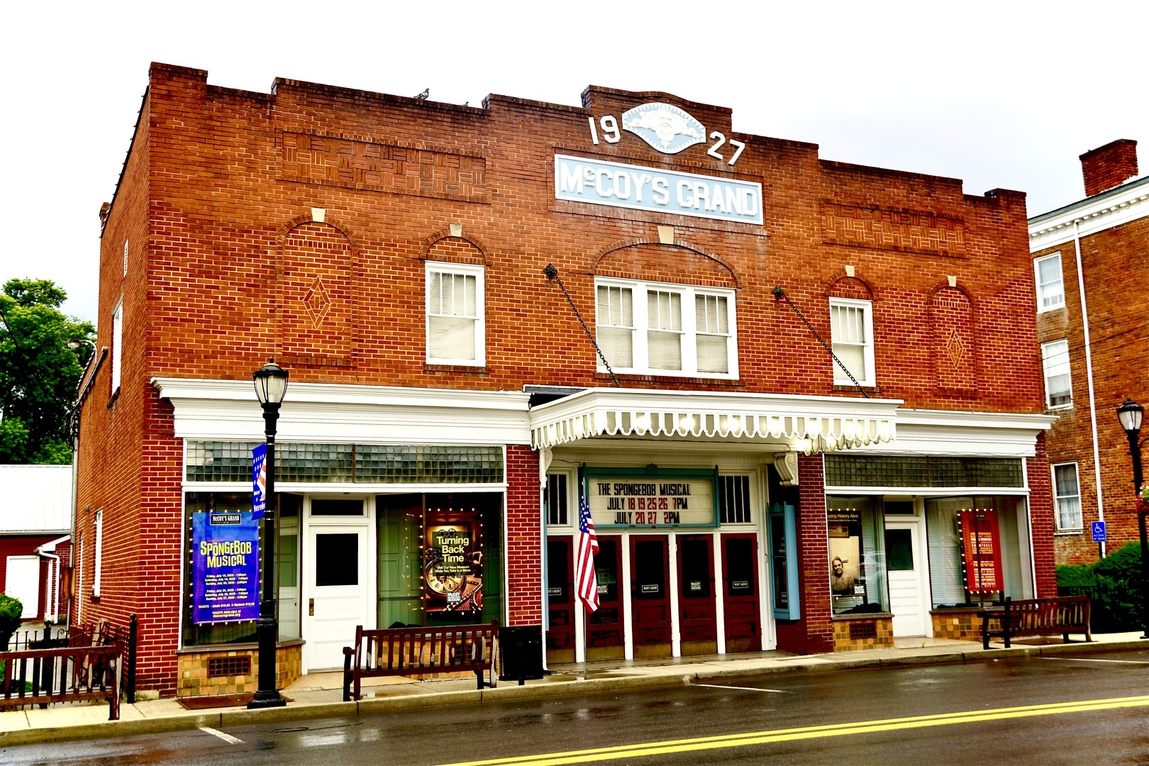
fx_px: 1197
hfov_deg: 51.3
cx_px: 574
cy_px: 383
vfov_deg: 35.5
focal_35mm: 38
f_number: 4.5
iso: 100
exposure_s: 1/60
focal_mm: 25
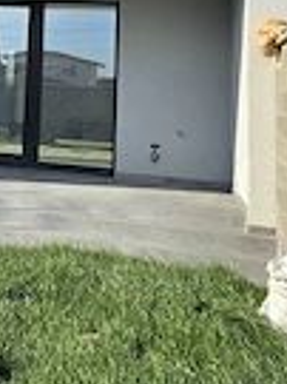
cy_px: -40
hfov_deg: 20.5
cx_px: -37
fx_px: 753
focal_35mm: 68
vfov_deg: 26.3
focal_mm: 6.3
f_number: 1.7
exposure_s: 1/909
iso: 10
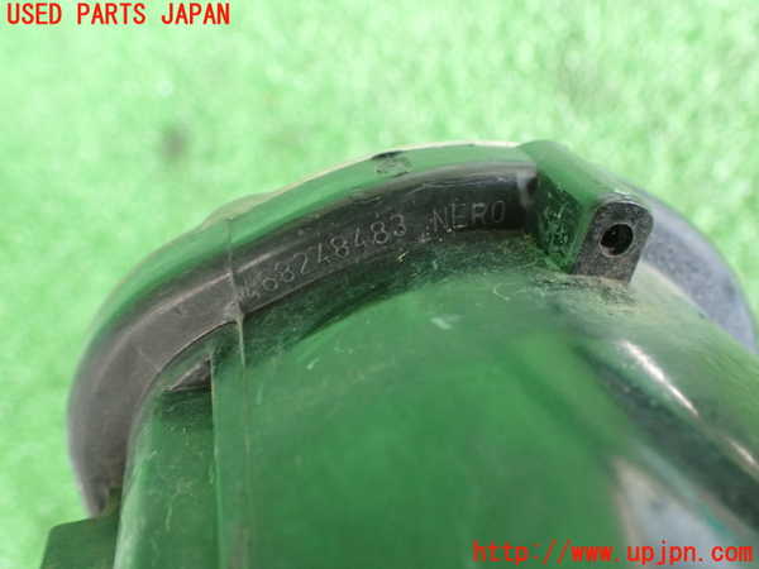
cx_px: 380
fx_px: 658
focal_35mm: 30
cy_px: 284
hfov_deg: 60.0
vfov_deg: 46.8
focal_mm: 5.4
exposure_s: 1/50
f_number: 2.3
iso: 800
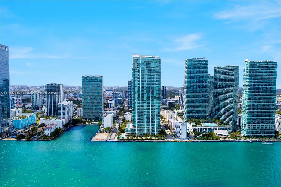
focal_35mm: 22
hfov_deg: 78.6
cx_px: 140
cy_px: 94
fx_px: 172
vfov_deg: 57.2
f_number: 2.8
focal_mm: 8.38
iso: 100
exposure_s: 1/5000
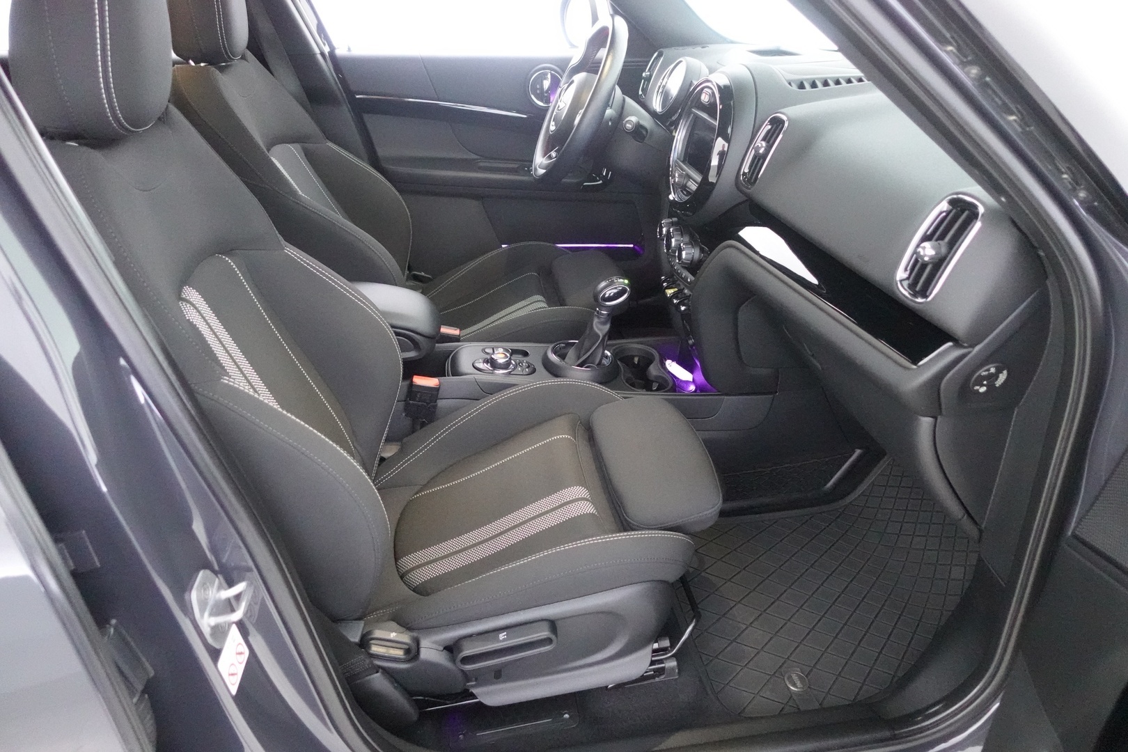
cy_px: 376
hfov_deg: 73.7
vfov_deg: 53.1
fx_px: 752
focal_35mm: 24
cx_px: 564
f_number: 1.8
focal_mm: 9.4
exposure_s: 1/60
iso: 6400
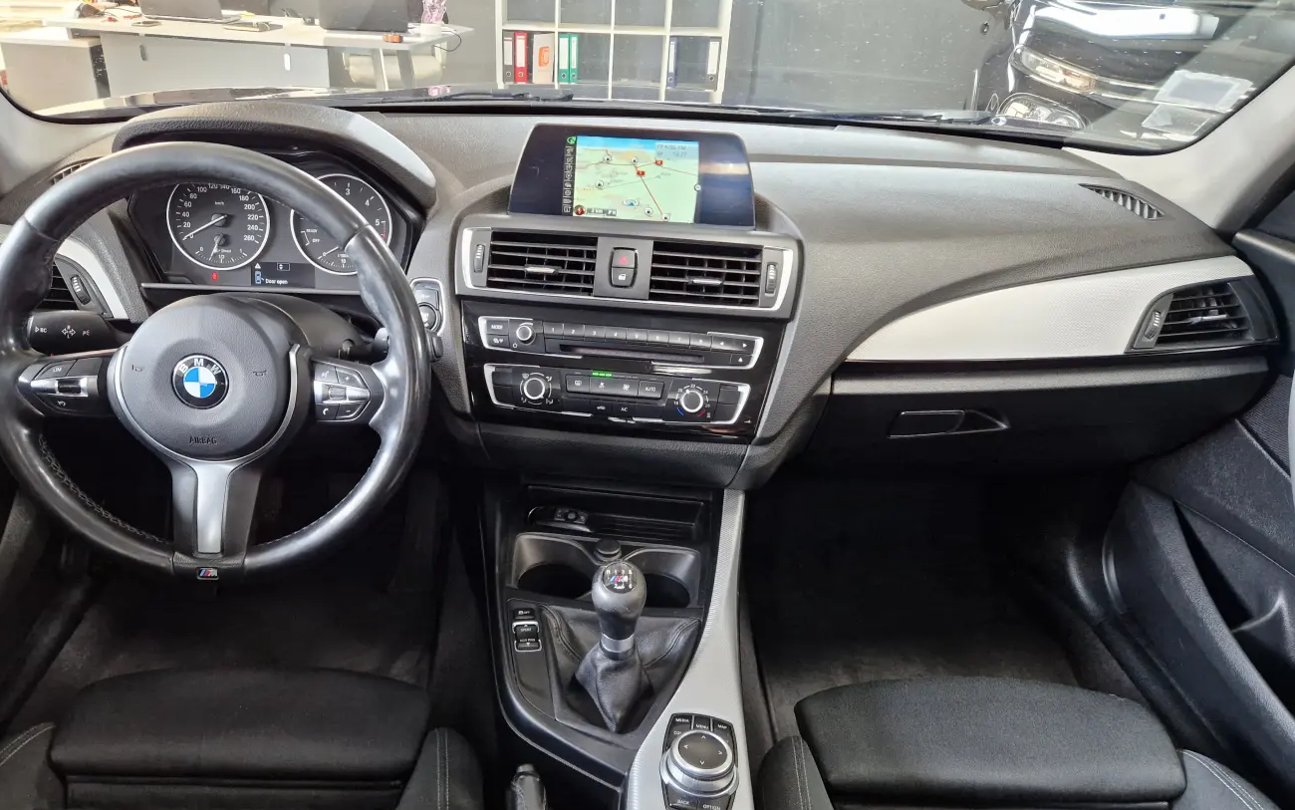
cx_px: 594
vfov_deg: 46.0
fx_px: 953
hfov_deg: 68.3
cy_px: 435
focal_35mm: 27
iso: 500
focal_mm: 5.4
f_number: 1.8
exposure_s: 1/80
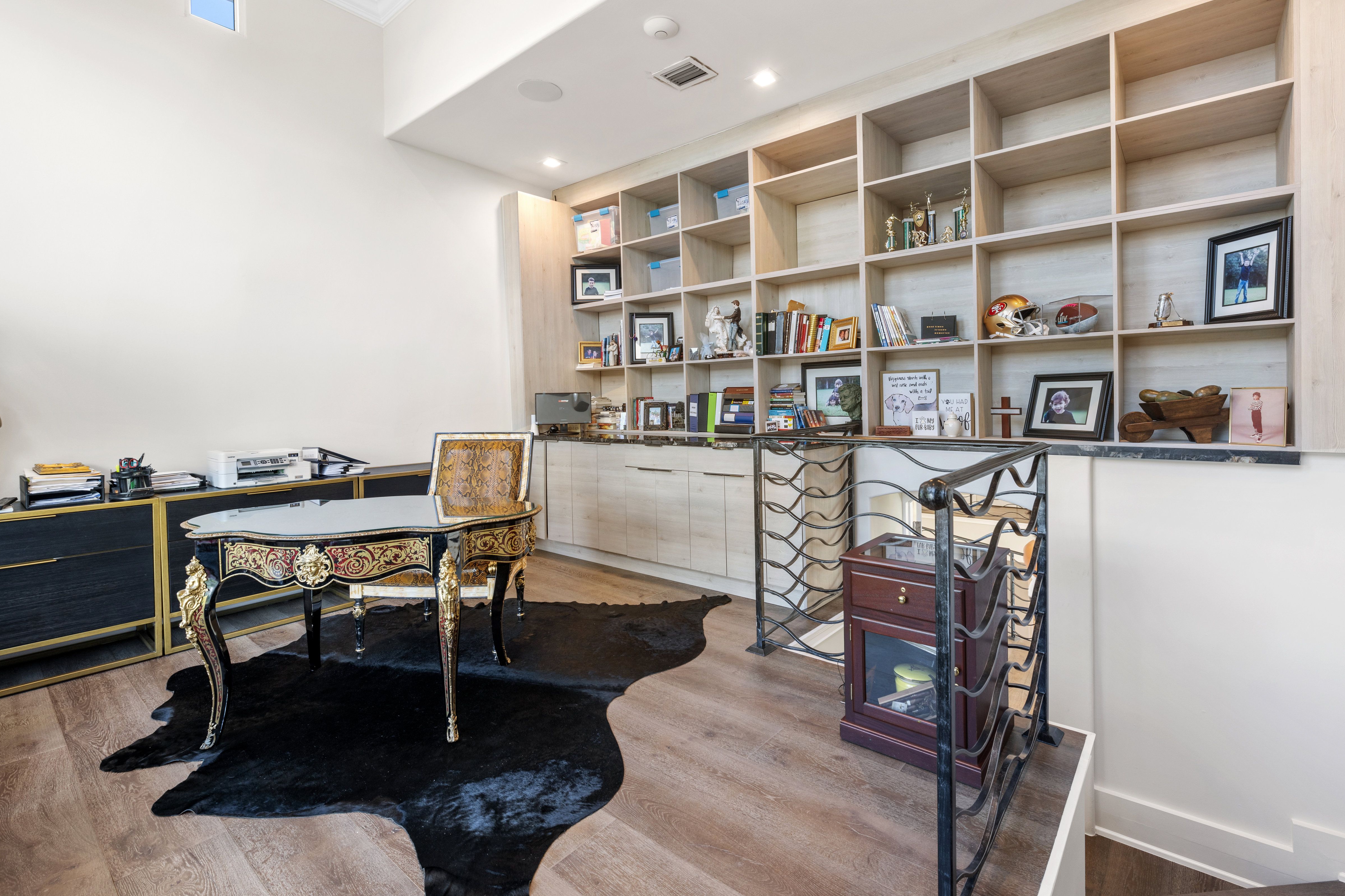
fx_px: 598
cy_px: 409
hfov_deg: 96.6
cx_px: 716
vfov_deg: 73.6
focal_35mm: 16
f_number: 6.3
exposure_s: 1/6
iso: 160
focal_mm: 14
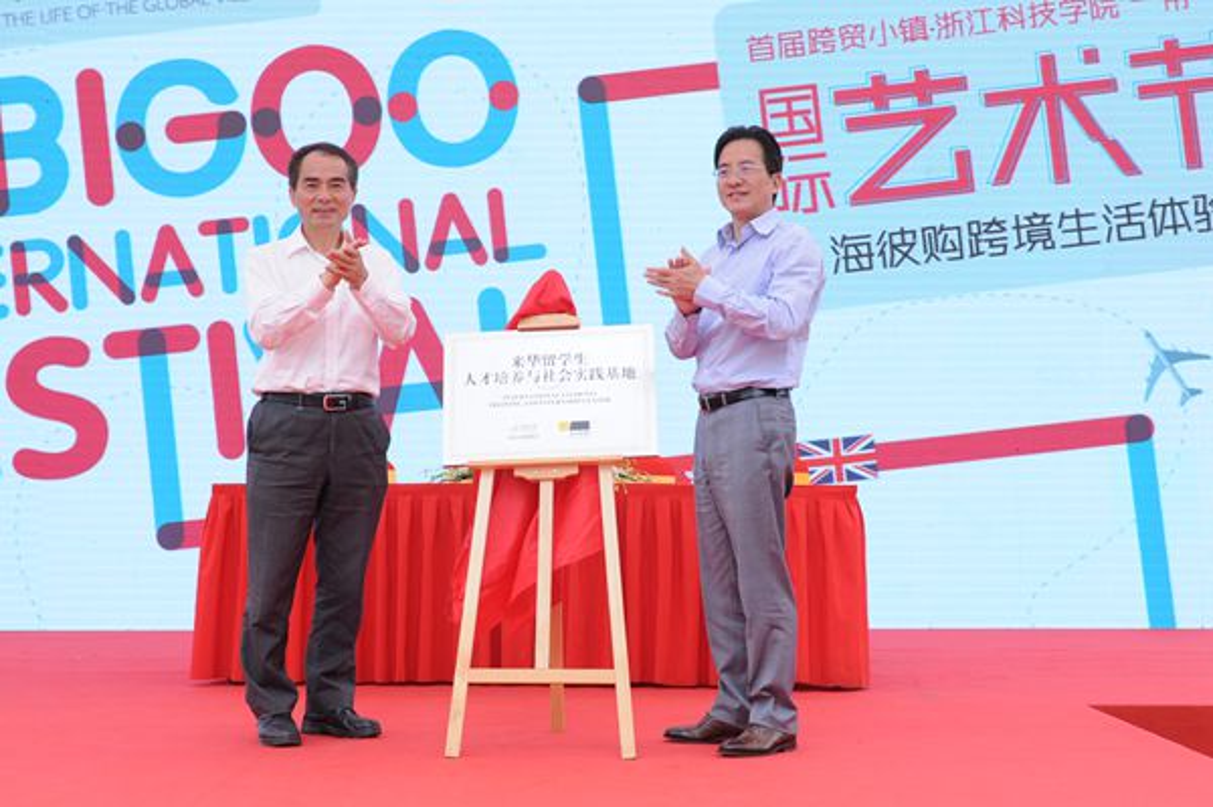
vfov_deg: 25.0
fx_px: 1818
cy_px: 404
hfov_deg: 36.9
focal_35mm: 54
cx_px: 606
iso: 200
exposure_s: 1/160
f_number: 6.3
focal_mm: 36
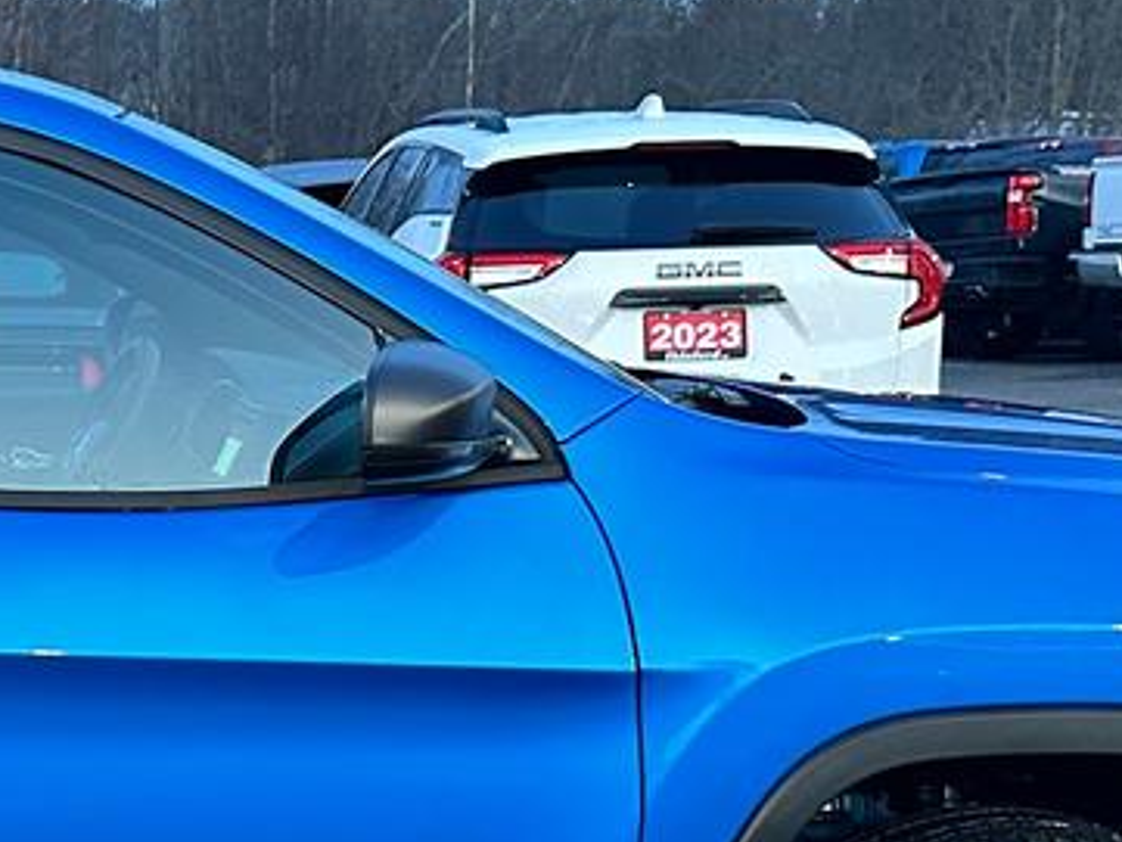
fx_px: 2756
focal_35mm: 85
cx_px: -180
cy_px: 873
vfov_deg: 16.9
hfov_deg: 21.5
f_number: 1.78
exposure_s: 1/60
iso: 500
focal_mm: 6.86
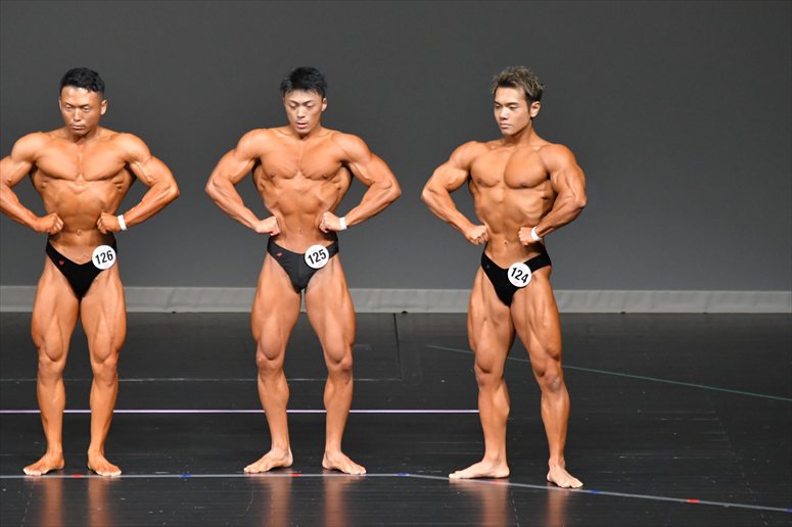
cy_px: 264
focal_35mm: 315
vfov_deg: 4.4
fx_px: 6927
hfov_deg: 6.5
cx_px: 396
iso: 5000
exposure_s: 1/400
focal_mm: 210
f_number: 5.6
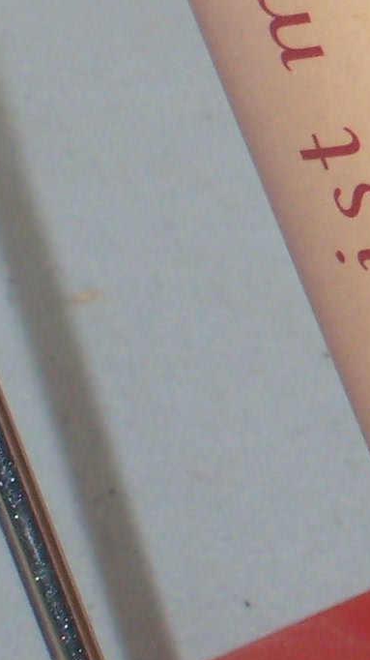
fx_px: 8068
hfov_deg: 2.6
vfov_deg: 4.7
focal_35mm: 462
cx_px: 946
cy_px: -165
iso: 80
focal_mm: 16.8
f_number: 4.6
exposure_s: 1/100
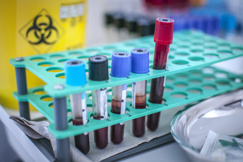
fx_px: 354
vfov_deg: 25.7
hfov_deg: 37.9
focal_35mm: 52
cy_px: 81
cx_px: 122
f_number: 1.8
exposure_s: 1/125
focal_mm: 35
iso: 560
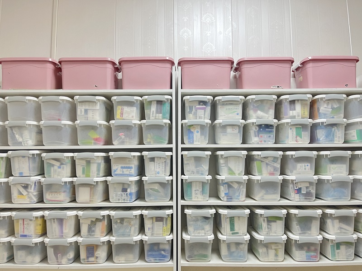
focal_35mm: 26
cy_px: 136
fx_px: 272
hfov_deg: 67.3
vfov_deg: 53.1
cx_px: 181
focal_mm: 5.1
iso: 200
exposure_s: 1/50
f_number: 1.6
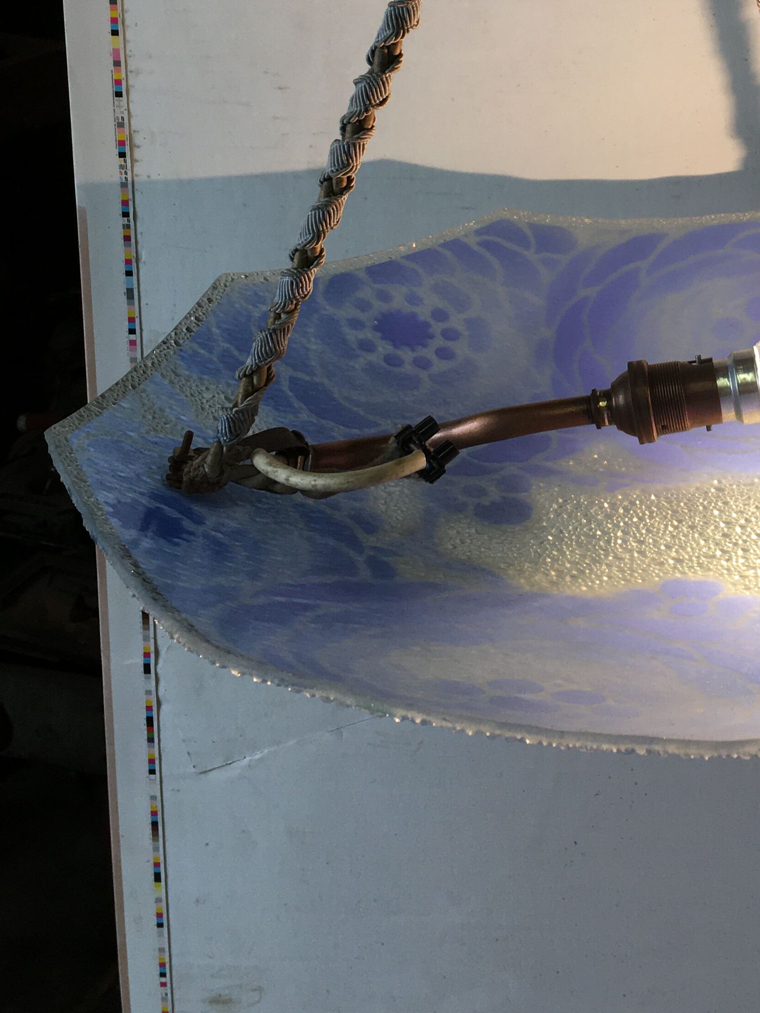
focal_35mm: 53
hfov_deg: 26.7
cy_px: 167
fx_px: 1551
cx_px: 675
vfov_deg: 34.8
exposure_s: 1/100
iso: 40
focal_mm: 4.15
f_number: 2.2
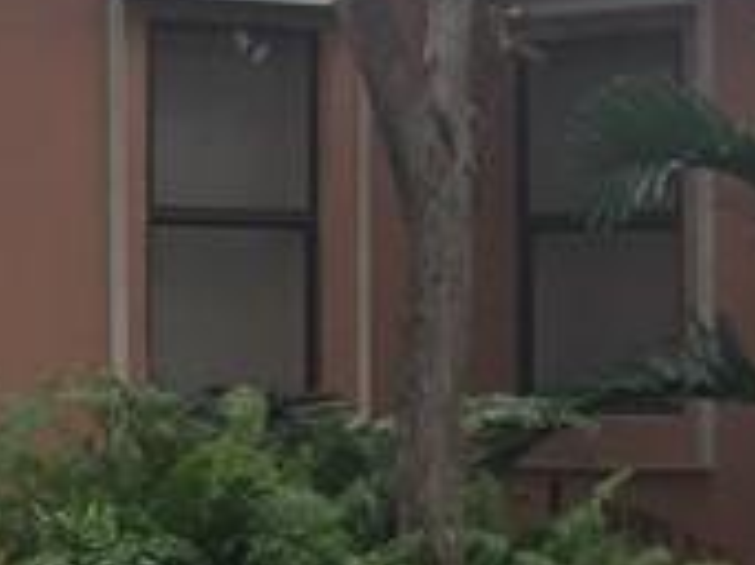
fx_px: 3792
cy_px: 499
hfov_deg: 11.4
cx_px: 247
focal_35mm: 174
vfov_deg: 8.5
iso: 50
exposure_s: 1/120
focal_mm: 4.15
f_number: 2.2
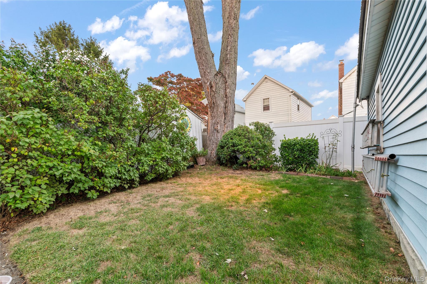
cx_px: 214
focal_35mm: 15
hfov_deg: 100.4
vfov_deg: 77.2
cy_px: 142
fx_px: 178
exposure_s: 1/1.67
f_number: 8
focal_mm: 15
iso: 100
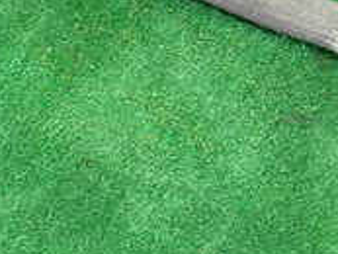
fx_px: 1016
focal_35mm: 104
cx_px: 127
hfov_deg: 18.9
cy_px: -63
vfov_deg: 13.8
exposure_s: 1/30
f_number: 2.3
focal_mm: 5.4
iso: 320
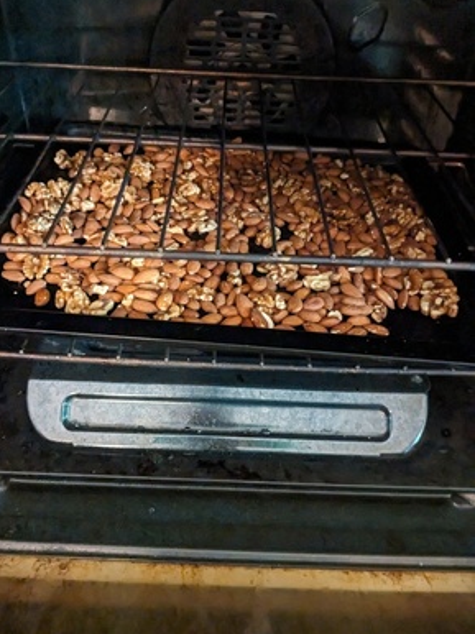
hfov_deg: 49.7
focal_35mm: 28
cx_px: 230
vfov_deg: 63.5
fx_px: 513
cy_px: 319
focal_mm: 4.38
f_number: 1.73
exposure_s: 1/60
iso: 2859
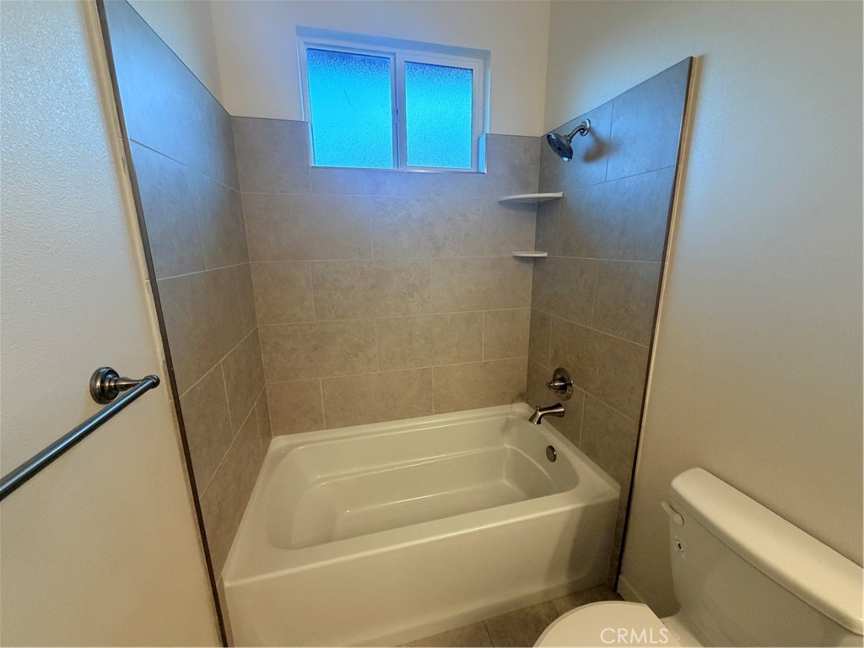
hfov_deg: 102.1
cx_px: 432
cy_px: 324
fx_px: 349
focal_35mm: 14
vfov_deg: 85.7
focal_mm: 2.22
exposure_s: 1/120
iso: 250
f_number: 2.2
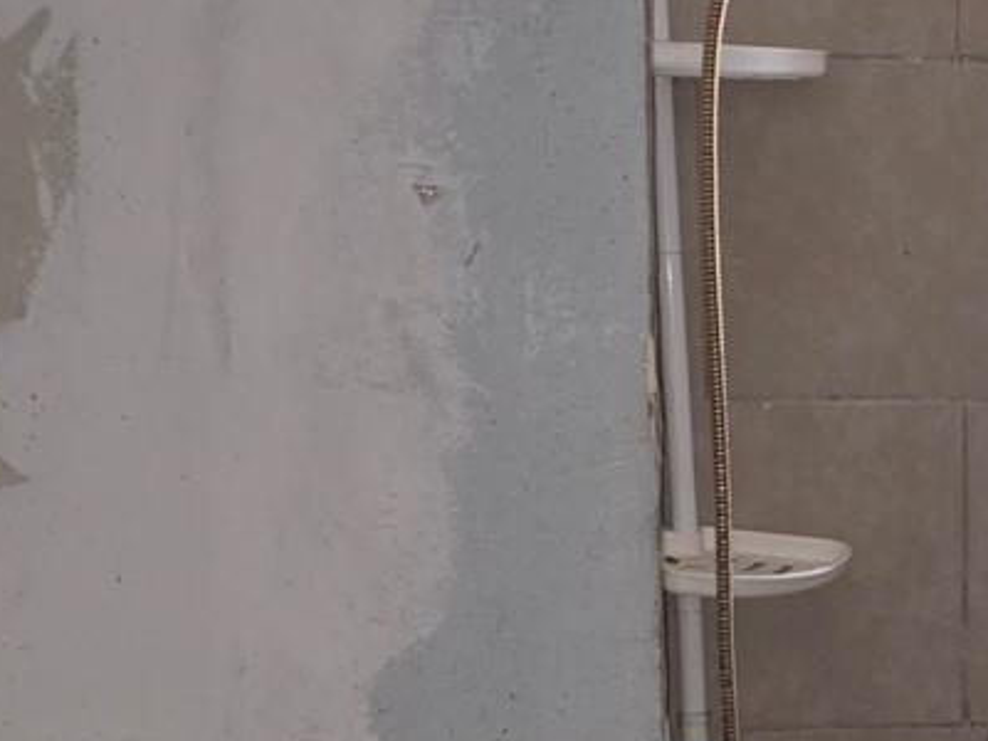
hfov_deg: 20.3
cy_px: 551
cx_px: 1089
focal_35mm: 92
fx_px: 2626
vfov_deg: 16.0
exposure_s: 1/12
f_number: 1.7
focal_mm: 6.3
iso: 1600
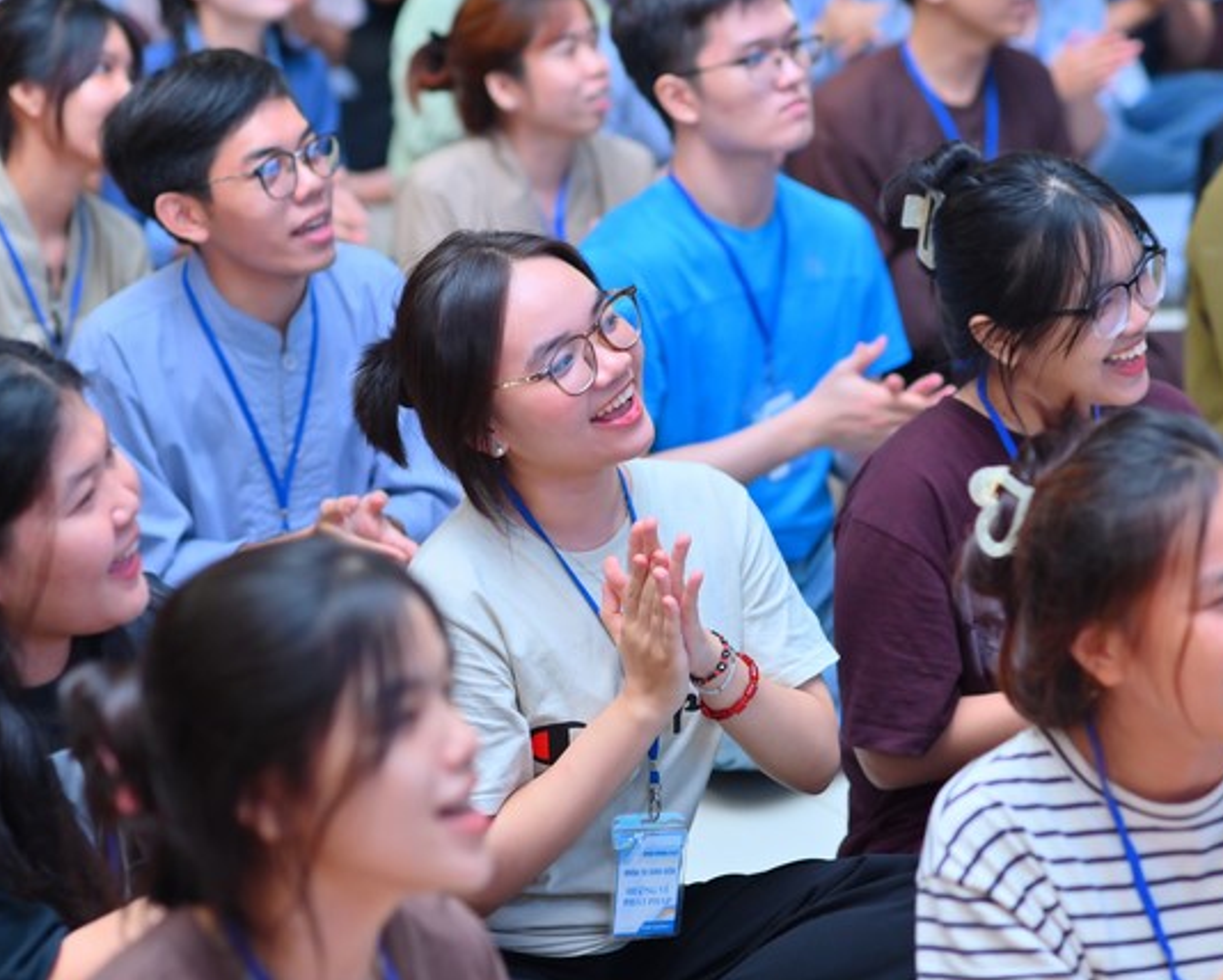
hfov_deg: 19.7
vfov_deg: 15.9
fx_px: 3514
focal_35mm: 97
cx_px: 534
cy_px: 489
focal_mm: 85
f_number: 3.2
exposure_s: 1/200
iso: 1000
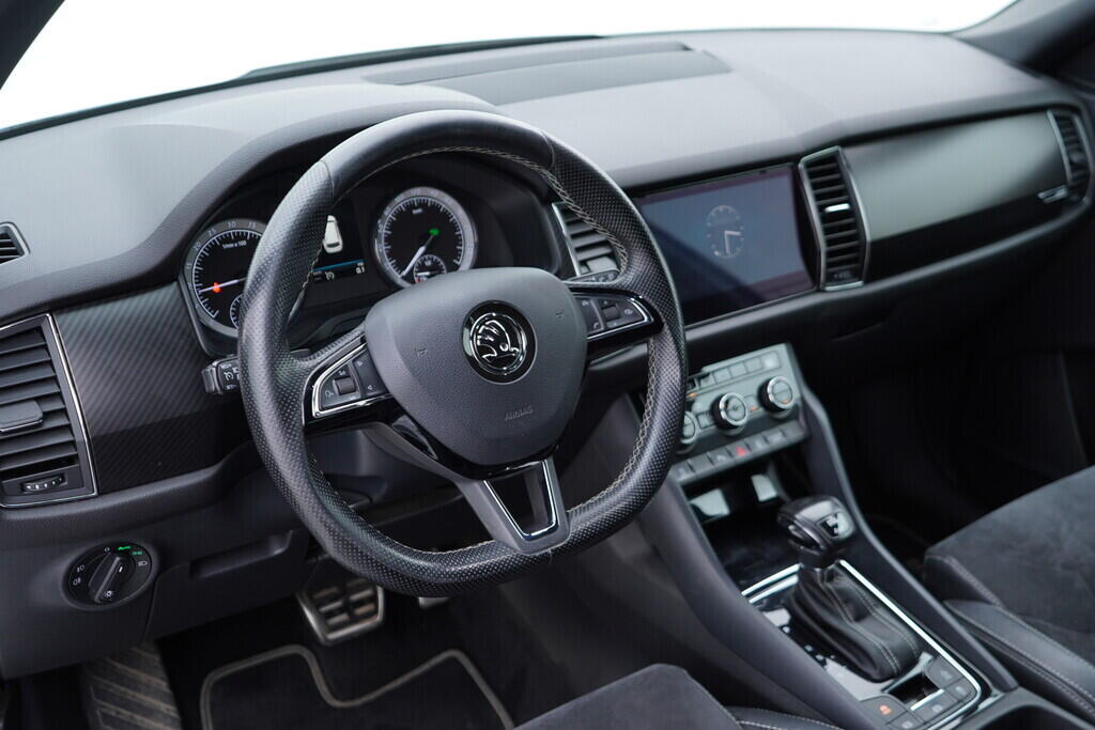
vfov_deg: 36.9
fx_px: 1095
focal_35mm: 36
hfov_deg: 53.1
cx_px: 548
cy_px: 365
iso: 200
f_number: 2.8
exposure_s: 1/40
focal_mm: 24
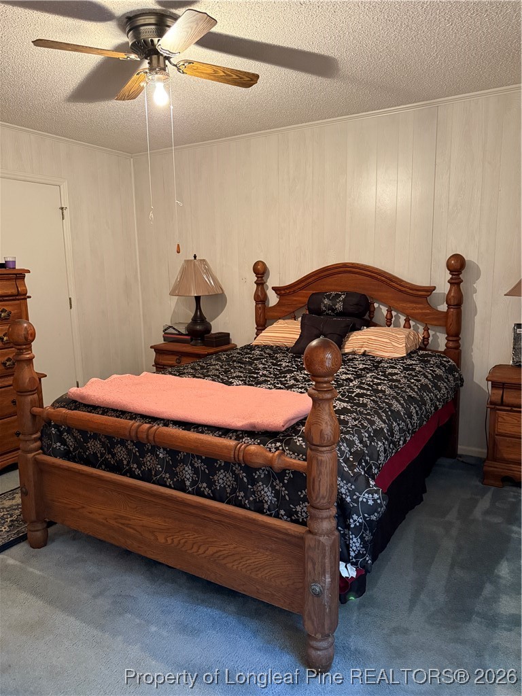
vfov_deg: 71.6
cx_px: 261
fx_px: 483
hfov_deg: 56.8
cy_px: 348
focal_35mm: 24
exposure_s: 1/60
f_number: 1.78
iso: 800
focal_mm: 6.76
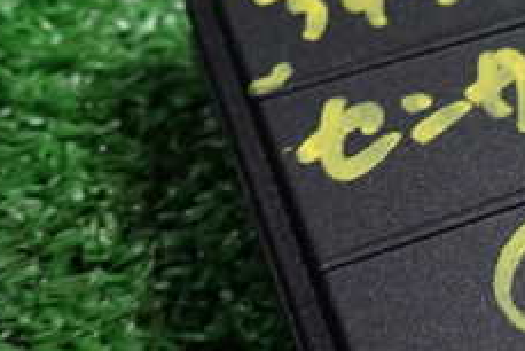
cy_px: 174
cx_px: 580
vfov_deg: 20.0
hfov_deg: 27.1
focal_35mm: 68
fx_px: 992
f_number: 2
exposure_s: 1/30
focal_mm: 4.5
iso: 200
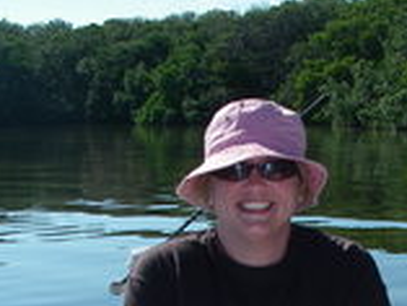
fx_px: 1141
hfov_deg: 20.2
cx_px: 249
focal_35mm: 97
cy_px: 345
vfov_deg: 14.9
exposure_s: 1/320
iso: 64
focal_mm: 6.3
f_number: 6.6
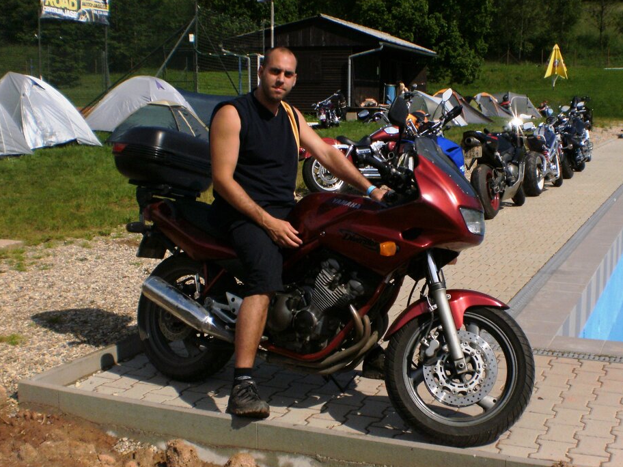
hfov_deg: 38.1
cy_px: 190
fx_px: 900
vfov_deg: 29.0
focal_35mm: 50
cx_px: 364
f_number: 4.6
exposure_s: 1/2000
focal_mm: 6.3
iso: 100
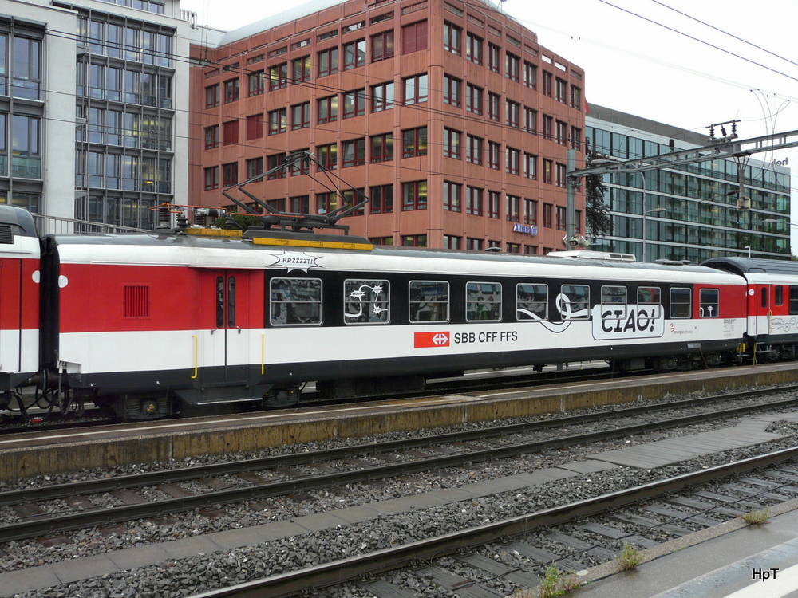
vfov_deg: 44.2
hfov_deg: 56.8
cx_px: 399
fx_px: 738
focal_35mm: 32
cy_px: 299
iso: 125
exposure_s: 1/125
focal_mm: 5.2
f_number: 3.2
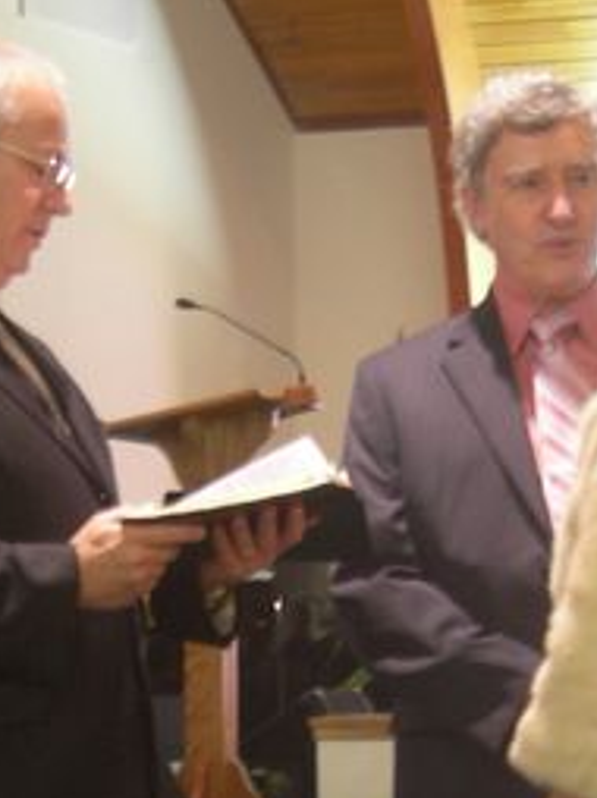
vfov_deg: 15.4
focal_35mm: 126
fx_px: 2902
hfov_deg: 11.7
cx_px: 352
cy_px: 741
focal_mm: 10.4
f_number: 3.1
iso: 187
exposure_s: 1/3.9
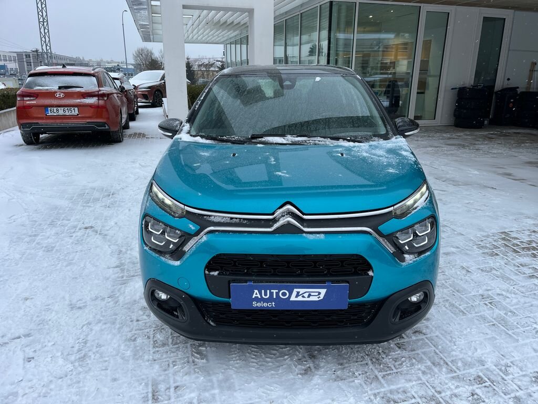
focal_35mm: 26
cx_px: 269
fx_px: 404
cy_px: 202
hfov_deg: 67.3
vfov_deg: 53.1
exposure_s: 1/742
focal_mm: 5.1
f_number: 1.6
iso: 50
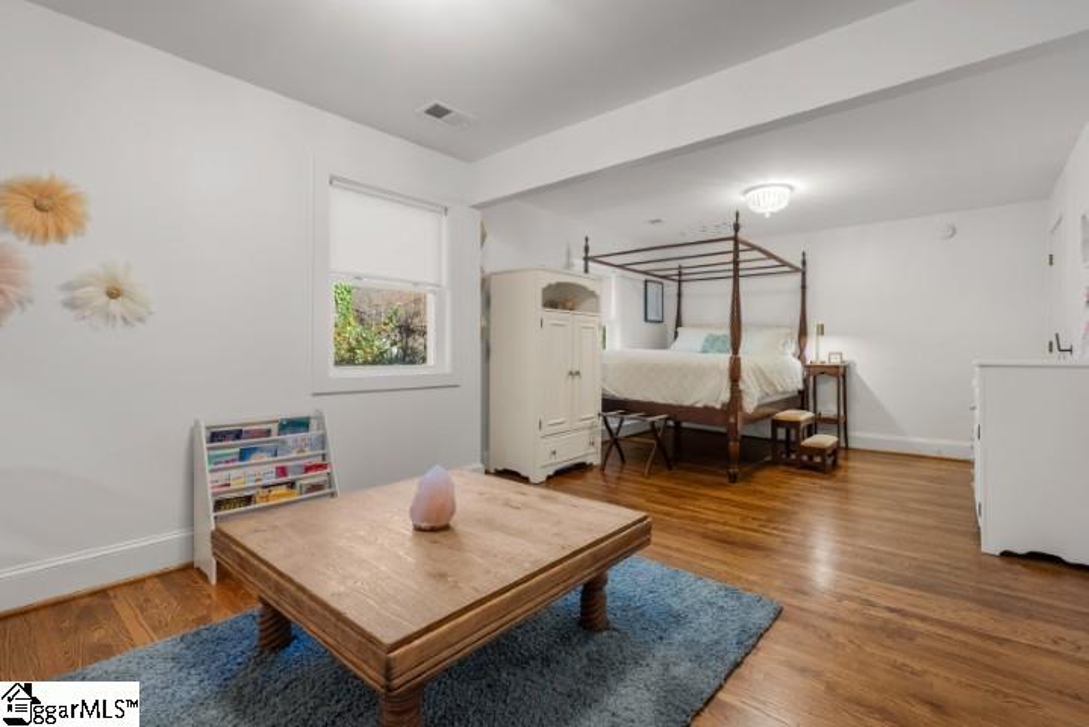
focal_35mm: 16
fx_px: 484
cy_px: 364
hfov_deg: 96.7
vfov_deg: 73.8
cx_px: 544
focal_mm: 16
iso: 200
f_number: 8
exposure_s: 1/1.67
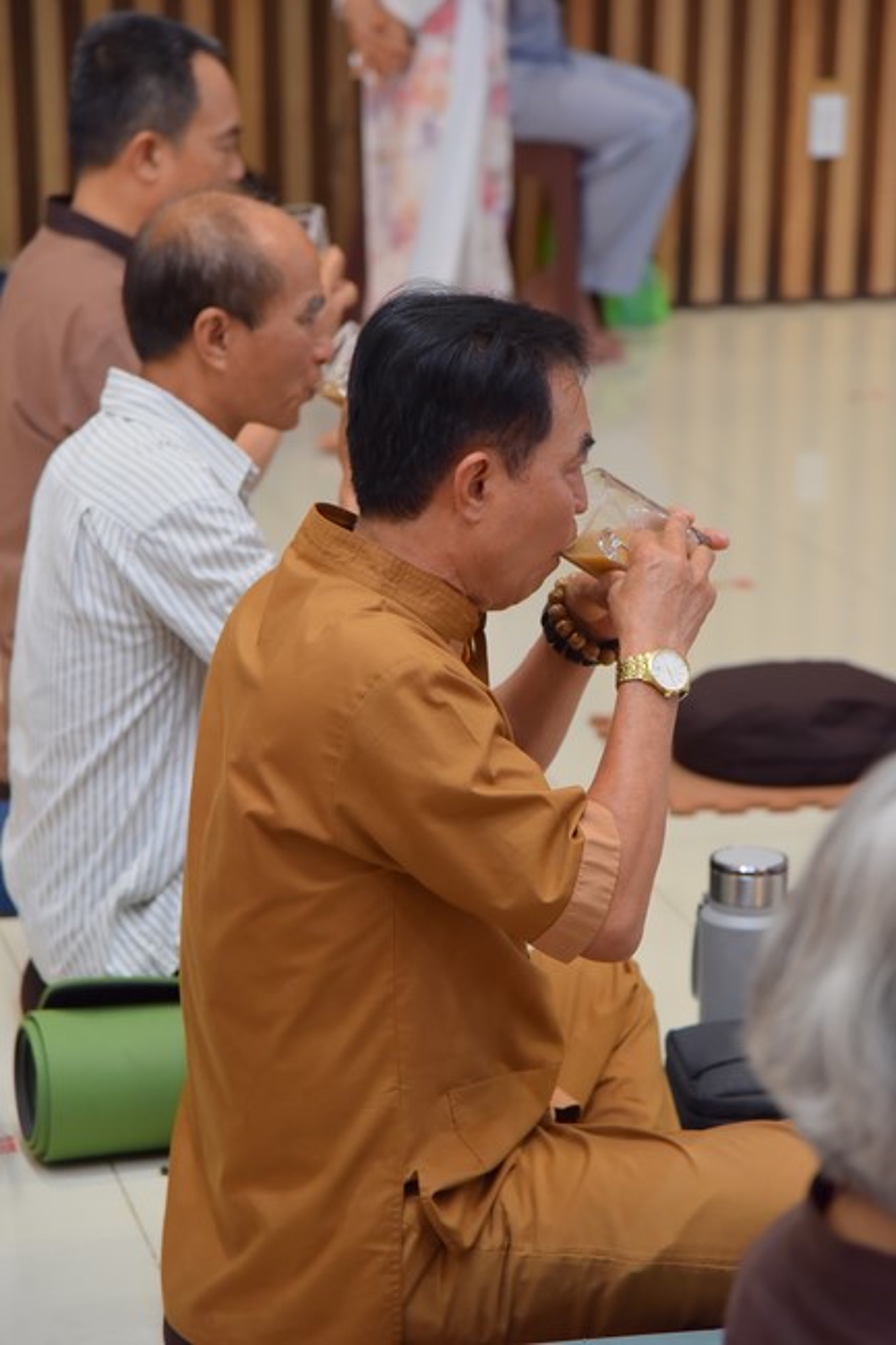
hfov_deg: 11.4
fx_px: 4482
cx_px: 448
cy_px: 672
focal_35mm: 120
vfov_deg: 17.1
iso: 1250
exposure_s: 1/125
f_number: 5
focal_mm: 120
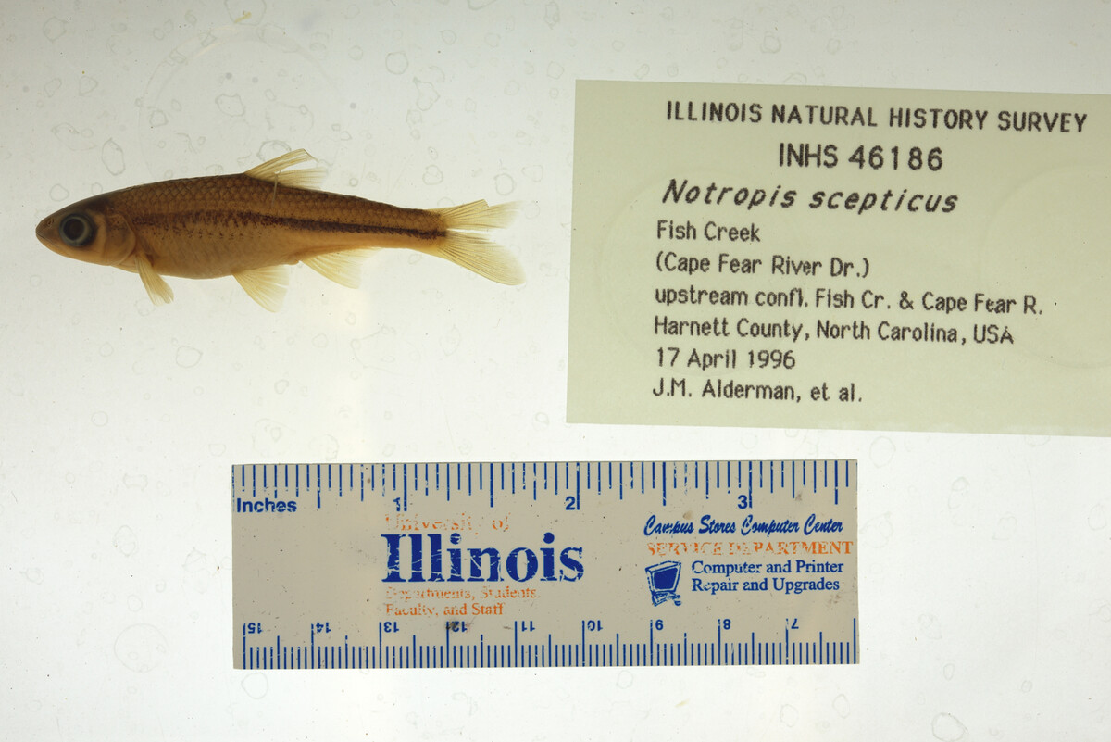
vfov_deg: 22.6
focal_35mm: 60
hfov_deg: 33.4
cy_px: 371
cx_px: 556
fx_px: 1852
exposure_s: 1/200
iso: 100
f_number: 10
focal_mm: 60
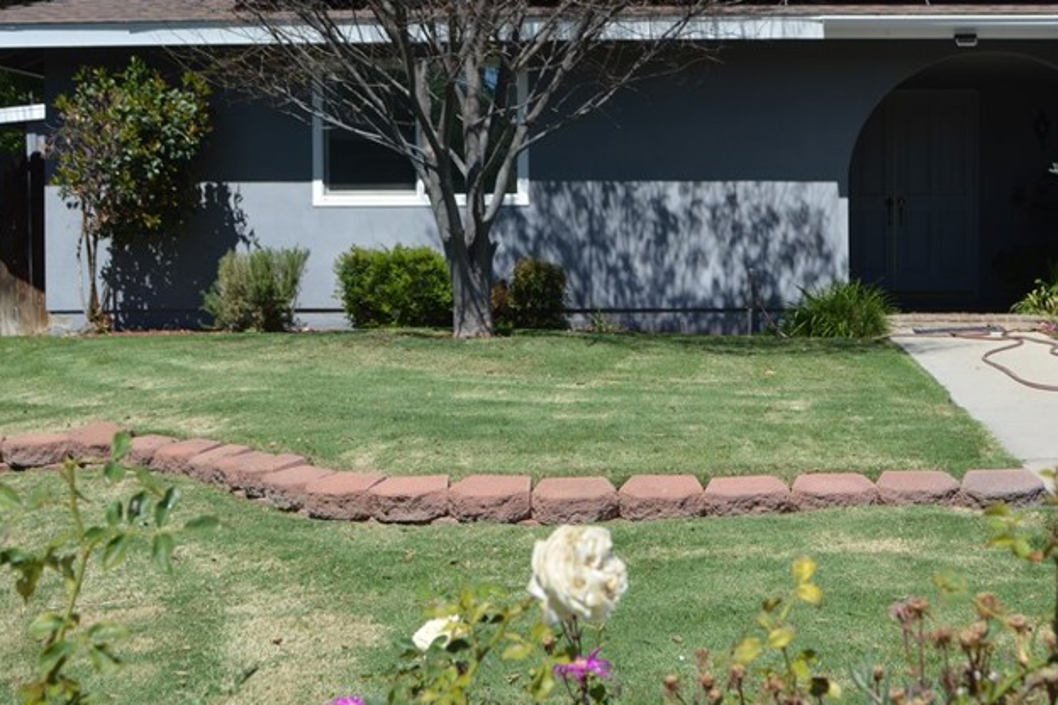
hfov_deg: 33.7
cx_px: 695
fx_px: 1734
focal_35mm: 59
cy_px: 302
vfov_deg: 23.0
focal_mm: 24
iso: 100
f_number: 8
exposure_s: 1/250
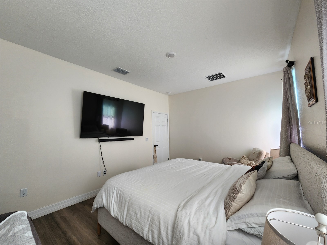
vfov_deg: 89.9
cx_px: 164
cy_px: 122
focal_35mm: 13
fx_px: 123
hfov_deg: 106.2
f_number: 2.2
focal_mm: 2.2
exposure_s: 1/60
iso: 100
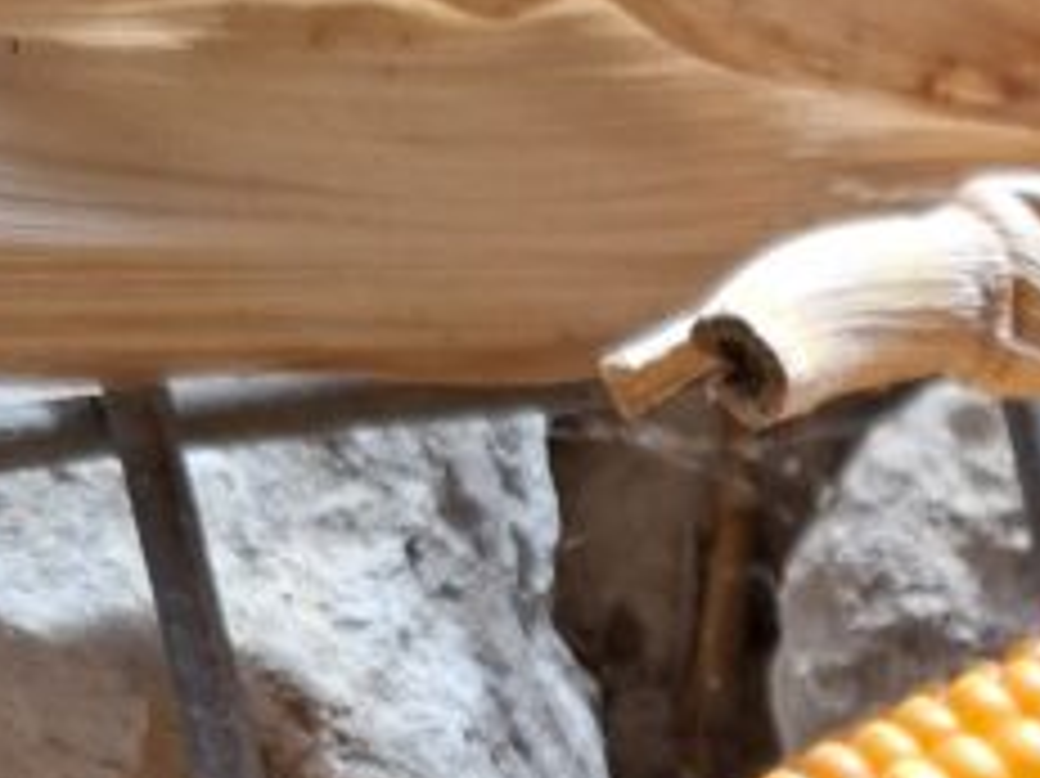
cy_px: 1673
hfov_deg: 17.9
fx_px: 3063
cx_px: 1382
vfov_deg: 12.4
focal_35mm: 102
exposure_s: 1/171
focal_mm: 5.54
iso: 50
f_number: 1.8
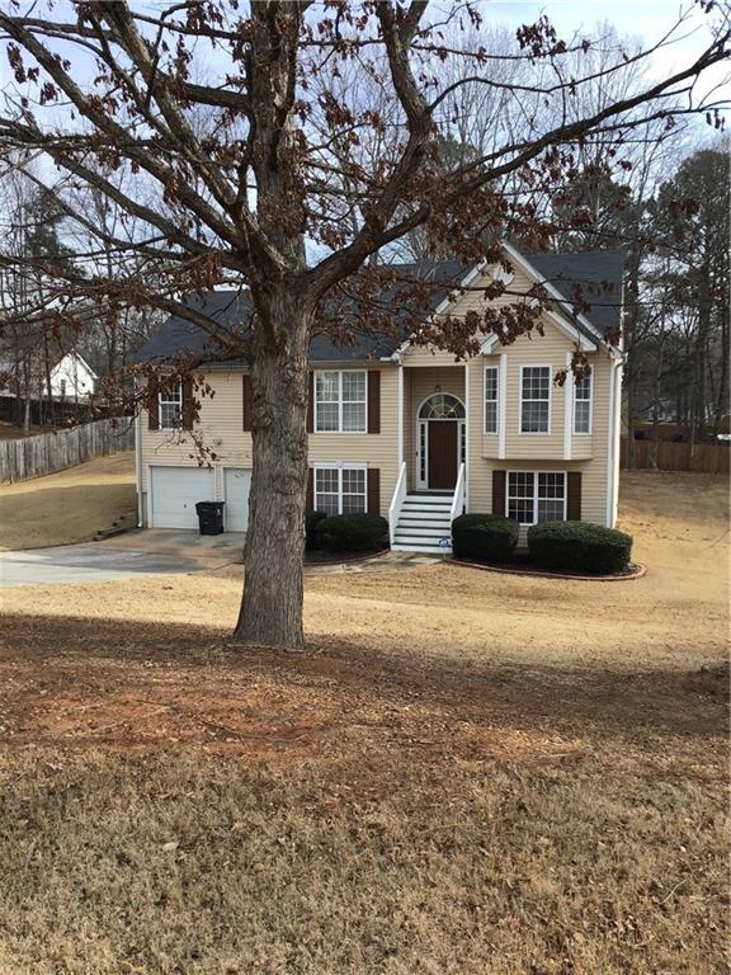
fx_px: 873
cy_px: 488
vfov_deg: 58.4
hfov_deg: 45.4
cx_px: 366
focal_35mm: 31
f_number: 2.4
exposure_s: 1/631
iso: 25
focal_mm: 3.3
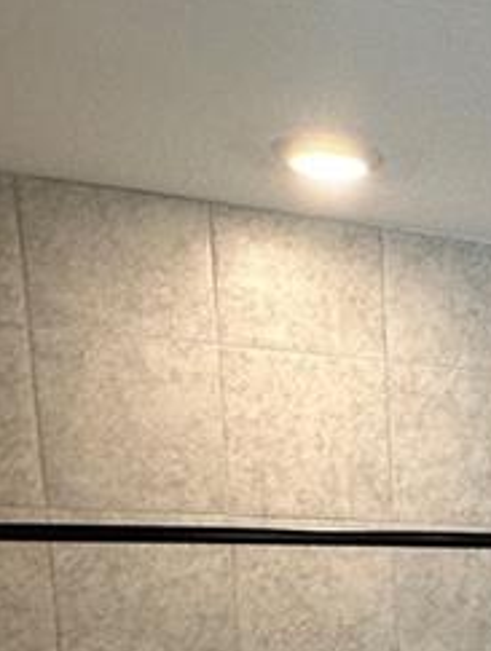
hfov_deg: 18.7
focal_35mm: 69
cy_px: 865
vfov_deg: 24.3
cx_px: 749
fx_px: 1302
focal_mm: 2.22
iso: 160
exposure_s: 1/120
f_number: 2.2
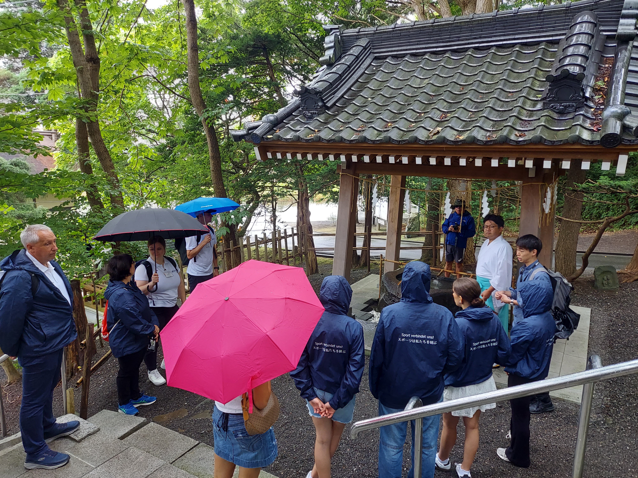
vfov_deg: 54.9
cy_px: 239
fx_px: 461
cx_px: 319
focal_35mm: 25
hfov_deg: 69.4
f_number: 2
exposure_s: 1/60
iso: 125
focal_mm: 4.6
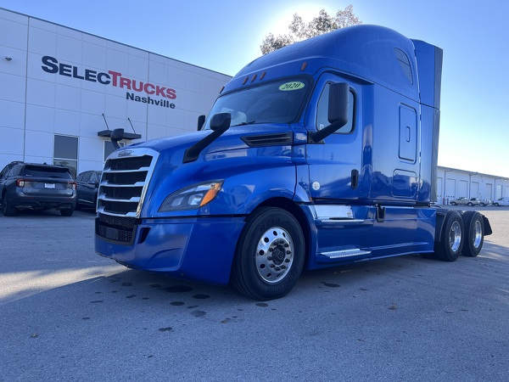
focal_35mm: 26
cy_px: 191
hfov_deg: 67.3
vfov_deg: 53.1
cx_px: 254
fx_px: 382
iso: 50
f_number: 1.5
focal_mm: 5.7
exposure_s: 1/827
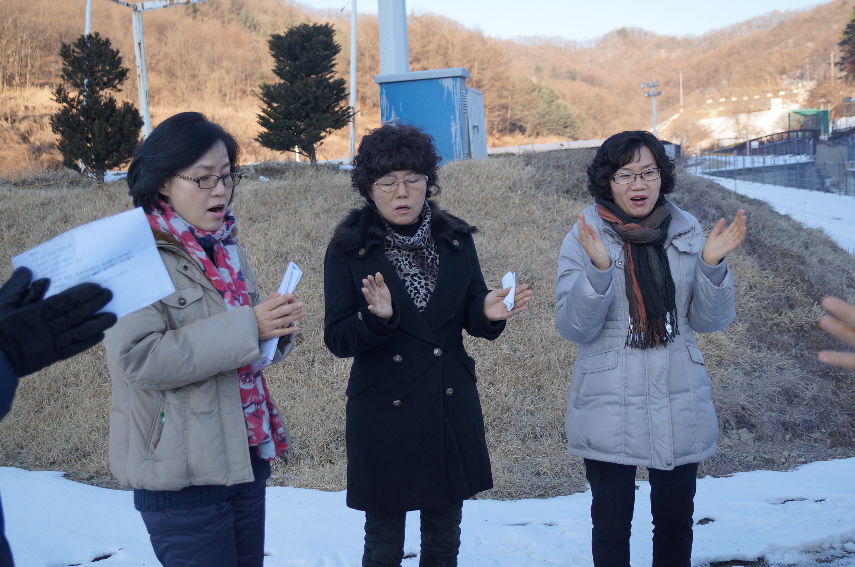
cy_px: 284
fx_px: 925
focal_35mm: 39
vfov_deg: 34.1
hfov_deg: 49.6
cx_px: 428
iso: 100
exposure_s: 1/200
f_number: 4.5
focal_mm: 26
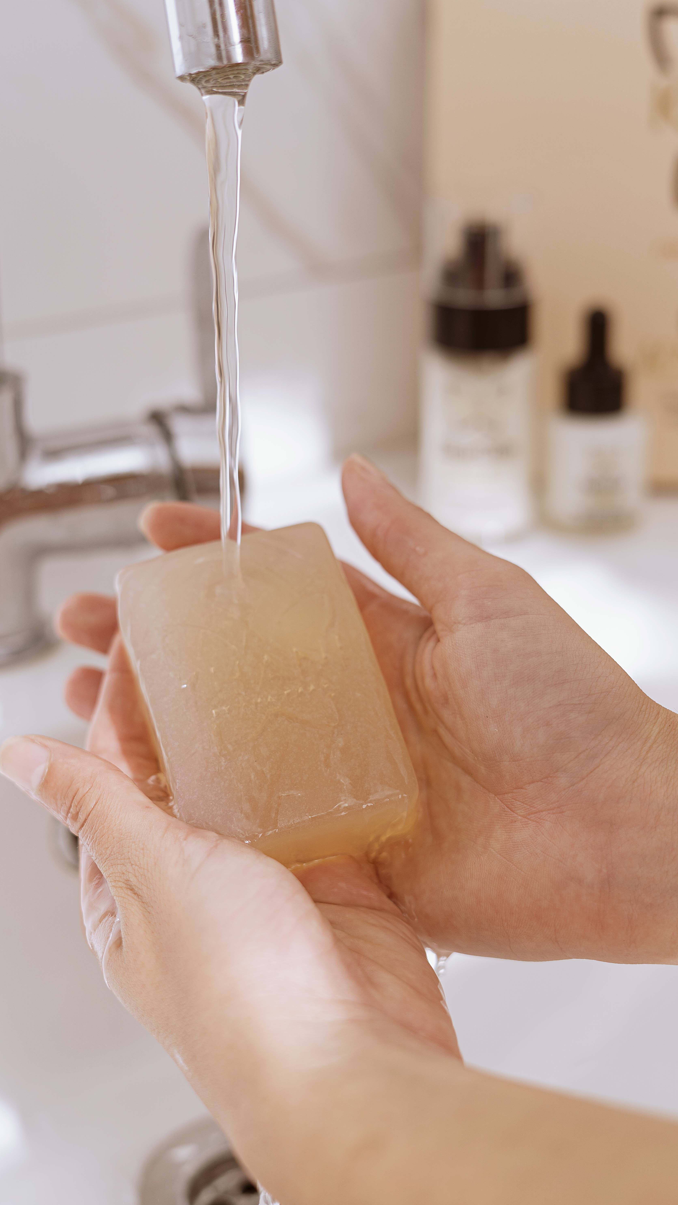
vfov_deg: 39.2
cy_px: 605
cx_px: 325
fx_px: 1694
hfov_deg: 22.6
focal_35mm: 53
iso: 125
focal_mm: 50
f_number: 3.2
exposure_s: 1/125
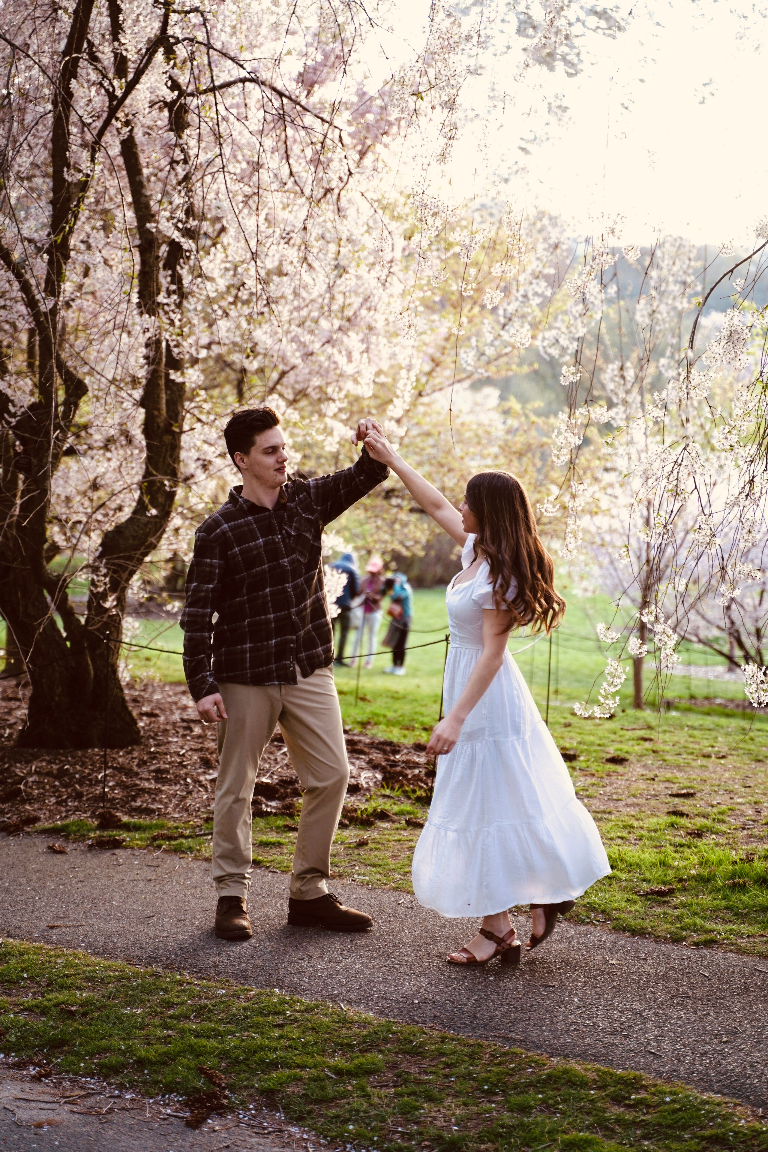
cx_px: 384
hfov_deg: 20.0
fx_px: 2175
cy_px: 576
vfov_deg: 29.7
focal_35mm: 68
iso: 400
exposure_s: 1/250
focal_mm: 68
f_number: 2.8
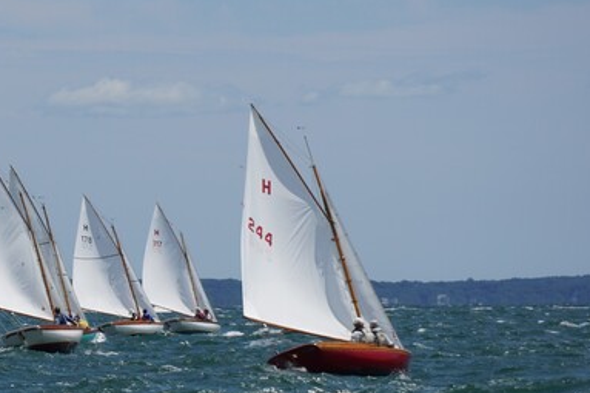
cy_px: 209
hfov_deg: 4.9
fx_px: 6930
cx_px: 80
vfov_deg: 3.2
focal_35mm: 423
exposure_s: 1/1250
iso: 125
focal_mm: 135
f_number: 5.6
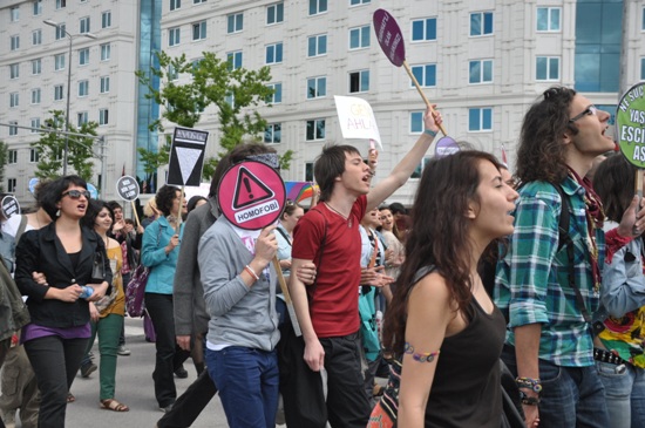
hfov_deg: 57.3
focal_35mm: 33
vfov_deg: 39.9
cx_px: 322
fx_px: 590
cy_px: 214
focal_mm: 22
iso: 500
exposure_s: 1/2000
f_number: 3.8
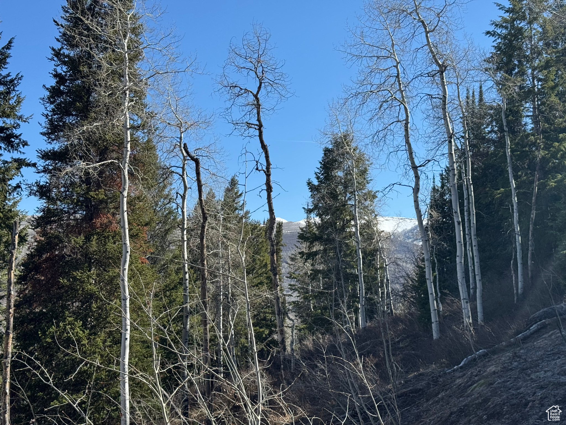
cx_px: 283
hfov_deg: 39.7
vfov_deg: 30.3
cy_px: 212
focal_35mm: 48
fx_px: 785
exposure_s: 1/3610
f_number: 1.78
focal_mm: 6.76
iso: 64
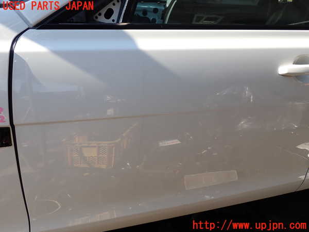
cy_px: 116
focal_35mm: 30
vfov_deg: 46.8
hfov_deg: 60.0
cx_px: 154
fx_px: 268
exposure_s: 1/400
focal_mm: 5.4
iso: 100
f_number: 3.2
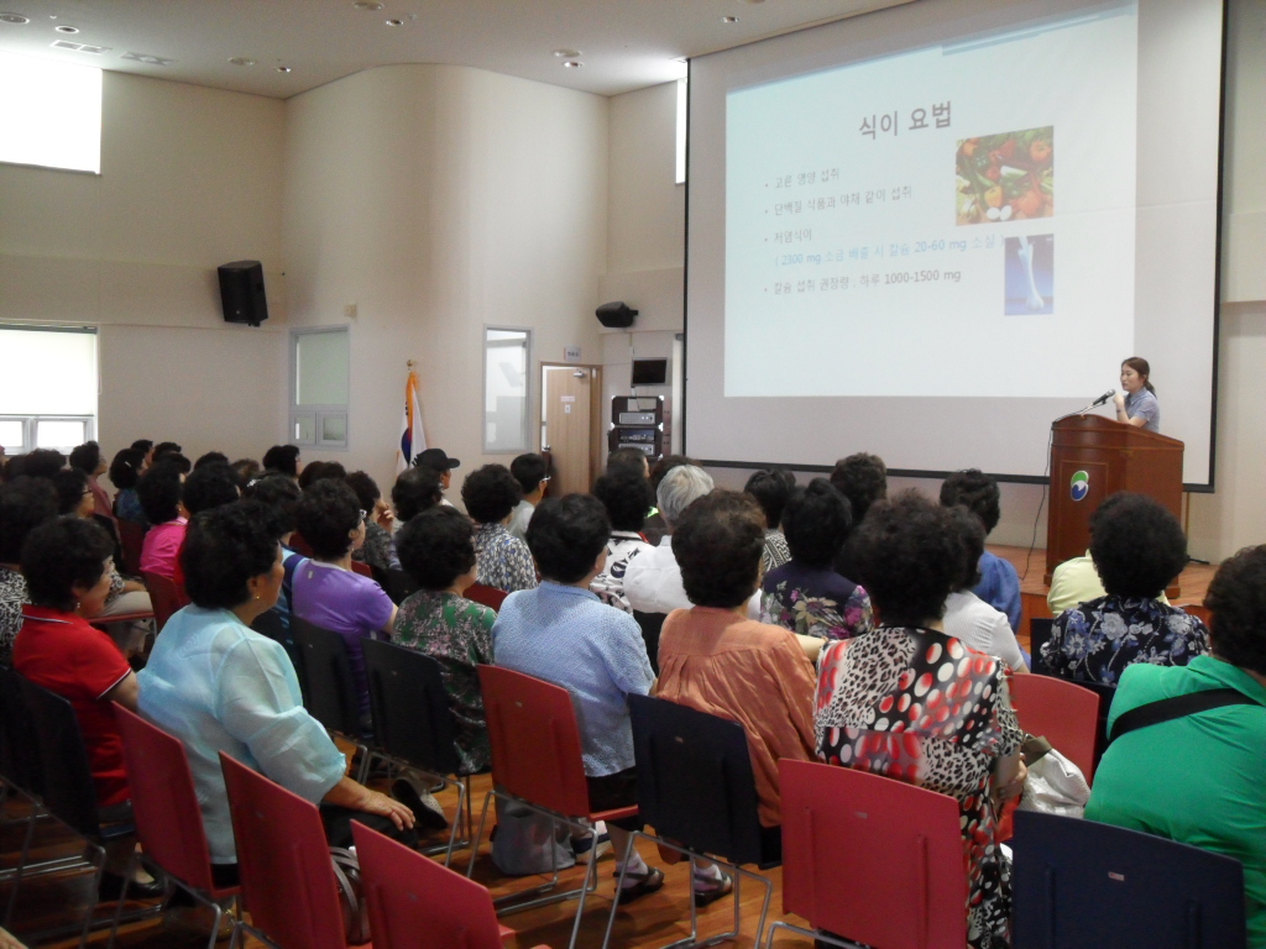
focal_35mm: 35
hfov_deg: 52.6
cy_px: 474
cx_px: 633
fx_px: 1280
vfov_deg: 40.7
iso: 240
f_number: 2.8
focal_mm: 6.2
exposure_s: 1/30
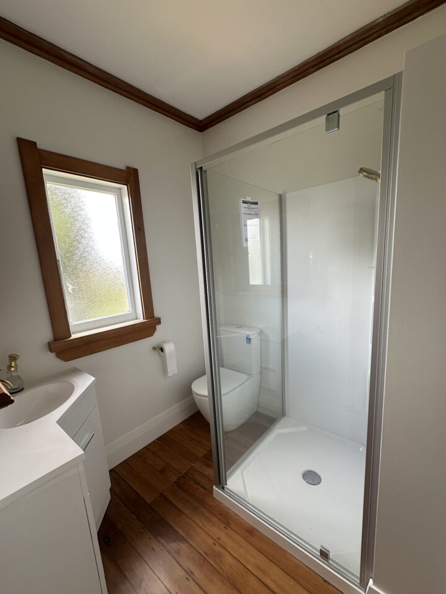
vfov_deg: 98.1
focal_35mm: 15
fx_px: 258
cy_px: 310
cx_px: 218
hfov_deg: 81.7
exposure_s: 1/99
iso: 50
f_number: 2.2
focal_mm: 2.22
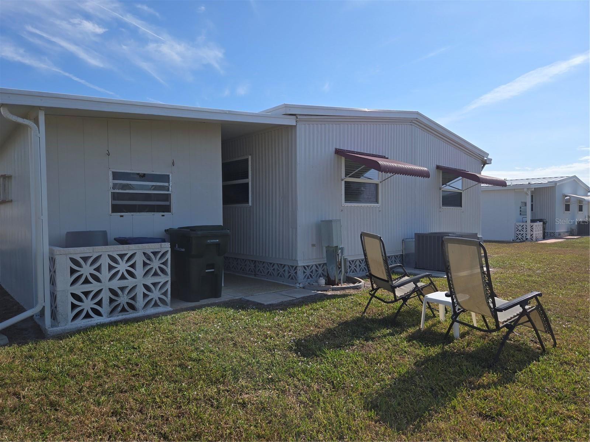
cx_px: 295
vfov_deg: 58.9
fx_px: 392
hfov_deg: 73.9
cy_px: 221
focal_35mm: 23
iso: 32
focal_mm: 5.4
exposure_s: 1/2921
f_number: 1.8
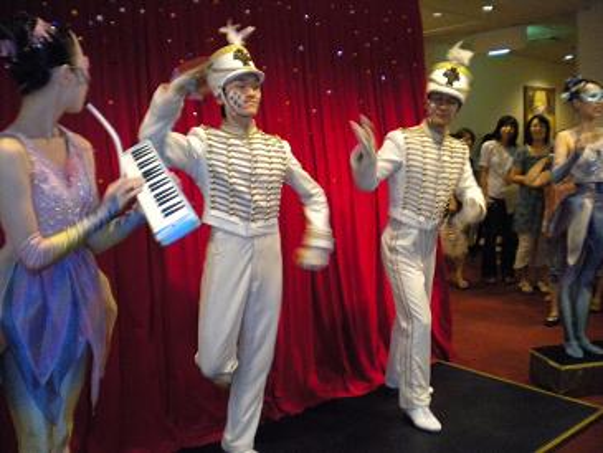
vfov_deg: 40.7
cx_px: 302
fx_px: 610
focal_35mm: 35
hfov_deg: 52.6
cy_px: 226
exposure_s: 1/30
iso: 800
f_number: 3.1
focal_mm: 6.3
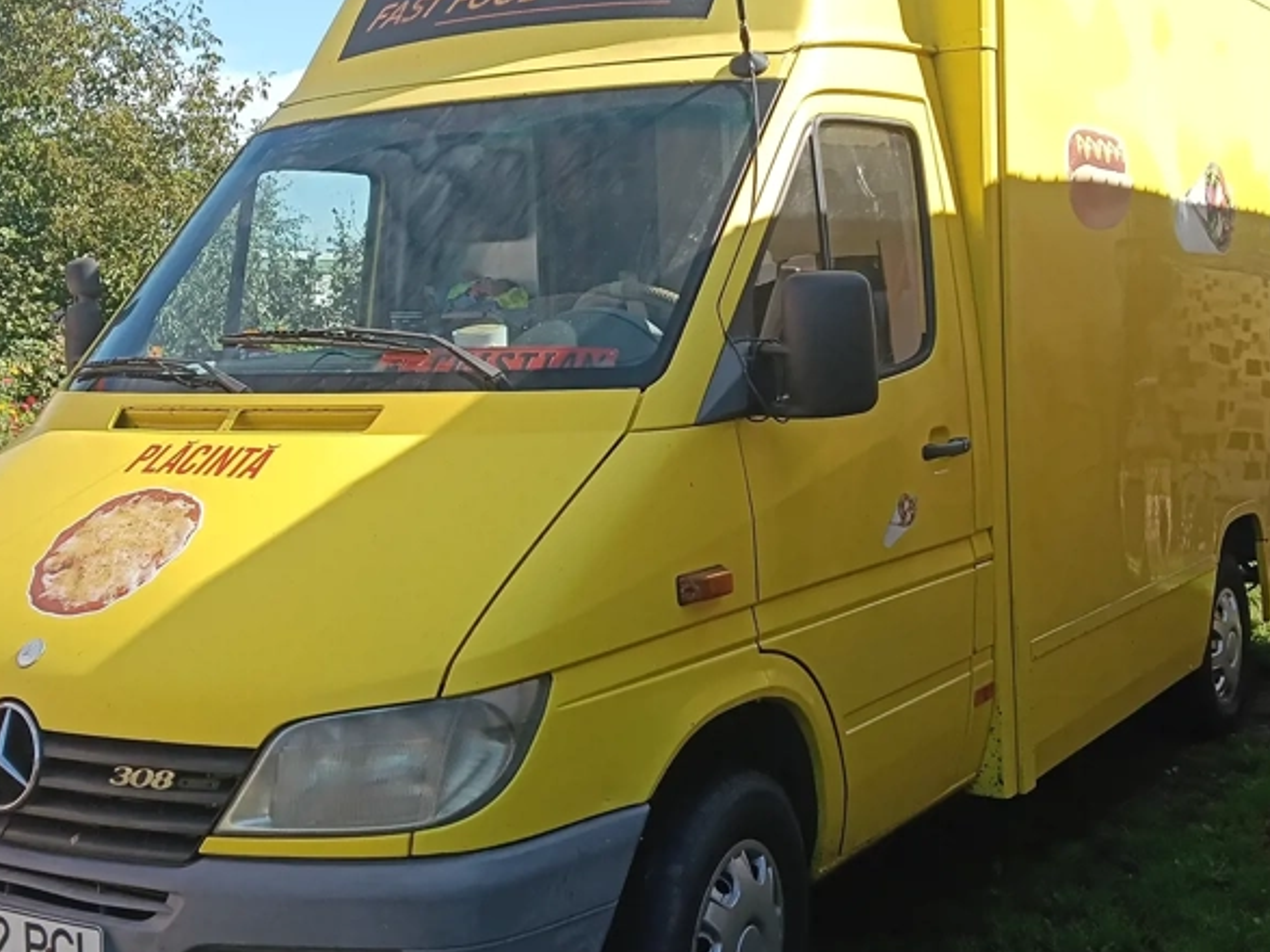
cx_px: 671
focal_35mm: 46
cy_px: 359
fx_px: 1687
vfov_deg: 31.4
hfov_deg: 41.2
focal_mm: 3.98
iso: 50
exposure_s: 1/429
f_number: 1.8
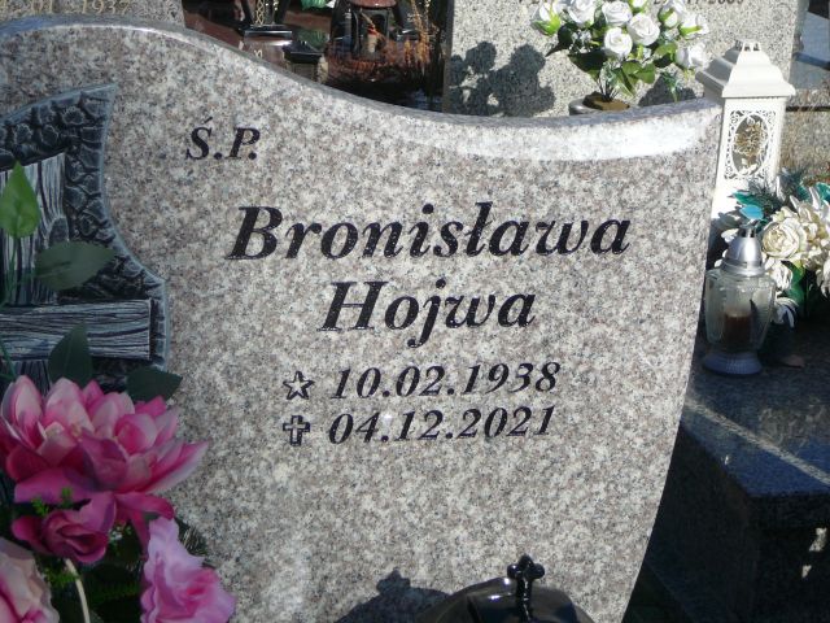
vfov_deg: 18.0
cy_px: 312
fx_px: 1966
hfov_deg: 23.8
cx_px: 415
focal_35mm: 82
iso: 80
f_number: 3.8
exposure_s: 1/1000
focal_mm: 12.2
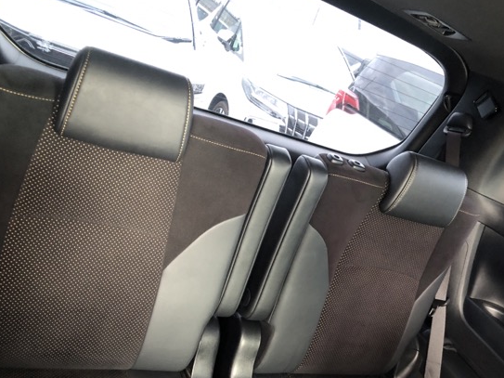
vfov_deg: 42.8
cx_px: 272
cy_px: 215
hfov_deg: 55.3
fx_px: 480
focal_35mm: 33
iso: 100
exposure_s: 1/5
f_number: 1.8
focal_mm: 3.99
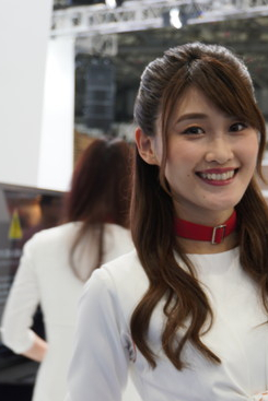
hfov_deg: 14.1
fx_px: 1081
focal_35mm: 97
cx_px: 183
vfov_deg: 20.9
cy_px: 280
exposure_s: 1/15
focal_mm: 37
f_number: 4.5
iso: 125
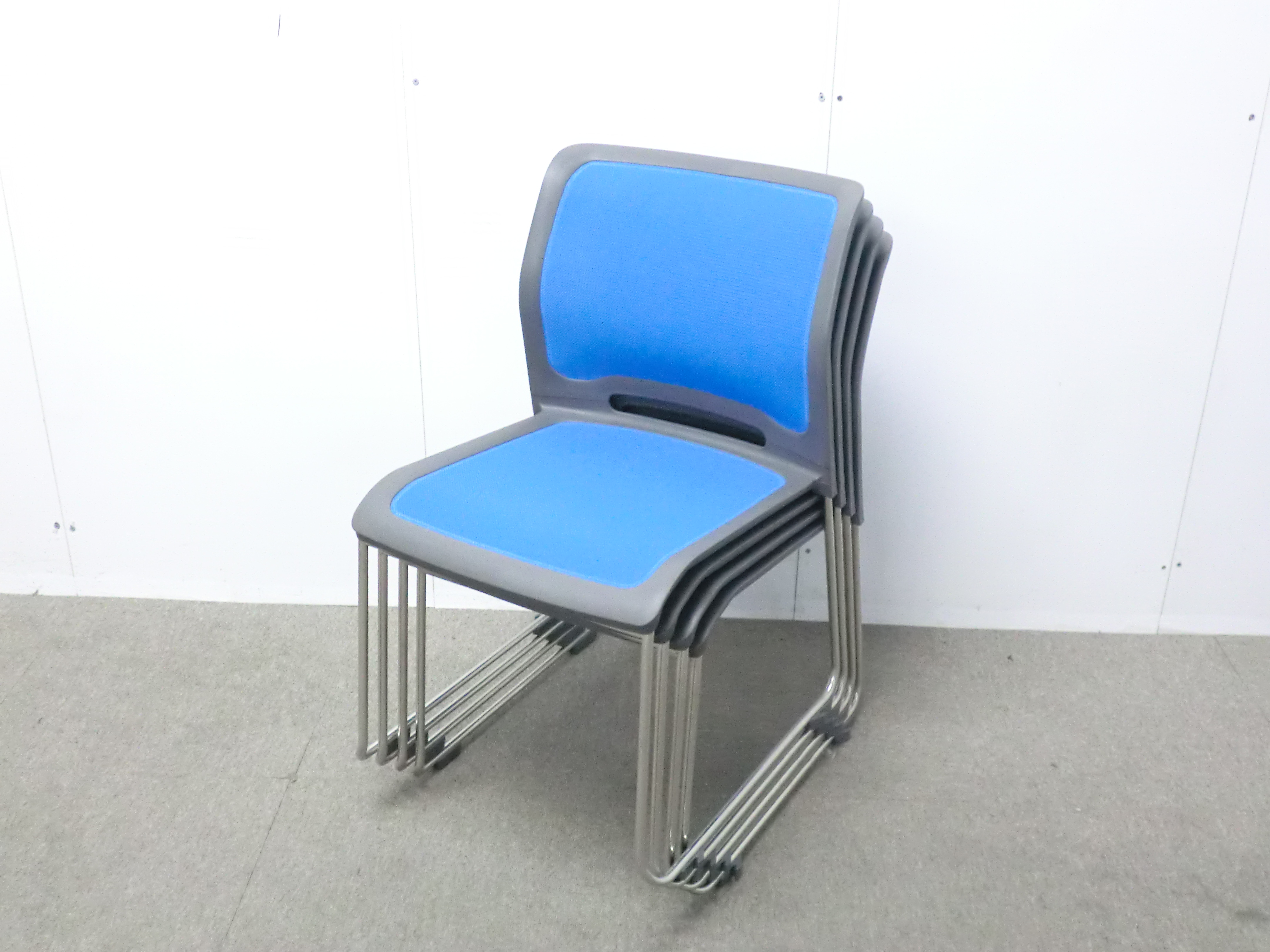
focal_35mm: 38
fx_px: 1394
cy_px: 476
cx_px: 635
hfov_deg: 49.0
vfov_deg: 37.7
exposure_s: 1/25
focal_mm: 6.9
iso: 800
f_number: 3.9
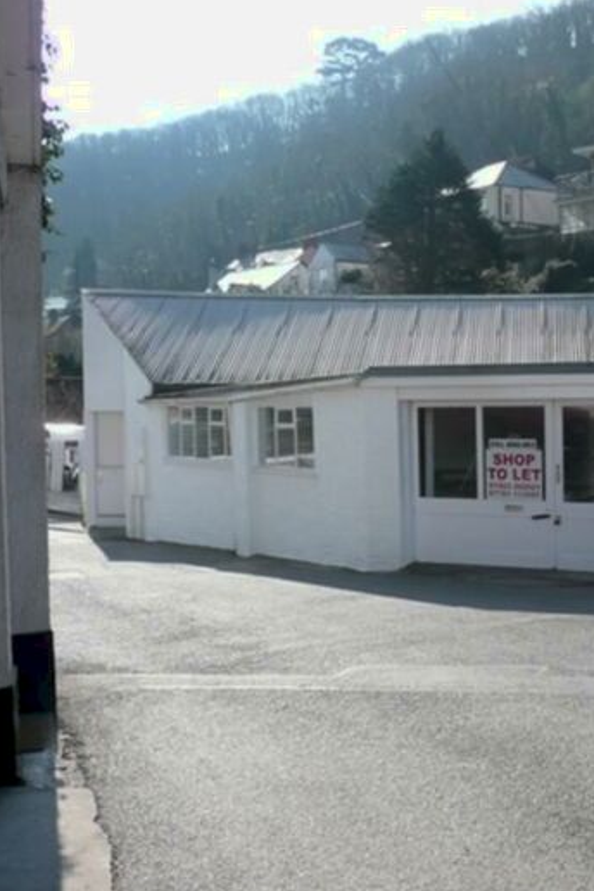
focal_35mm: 48
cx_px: 597
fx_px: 1188
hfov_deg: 26.5
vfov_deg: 41.1
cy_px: 446
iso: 100
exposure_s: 1/640
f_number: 3.6
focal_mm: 5.5
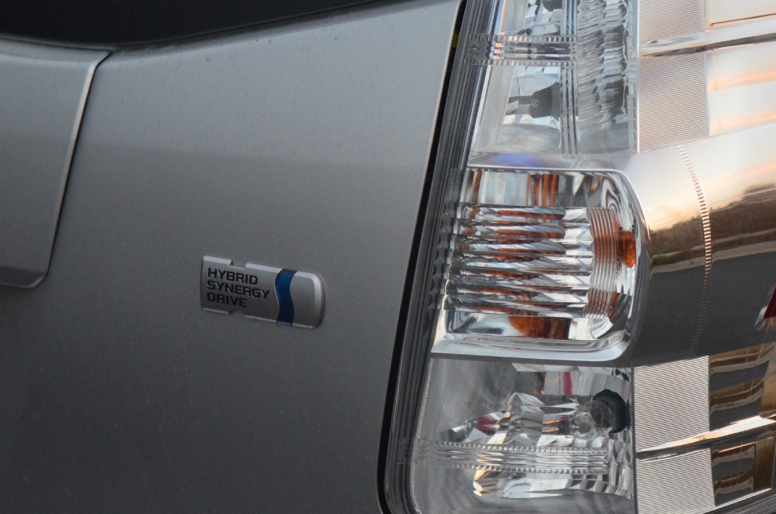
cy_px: 182
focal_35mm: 147
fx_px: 3160
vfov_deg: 9.3
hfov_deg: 13.9
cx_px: 593
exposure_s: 1/125
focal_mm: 55
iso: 1600
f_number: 2.8
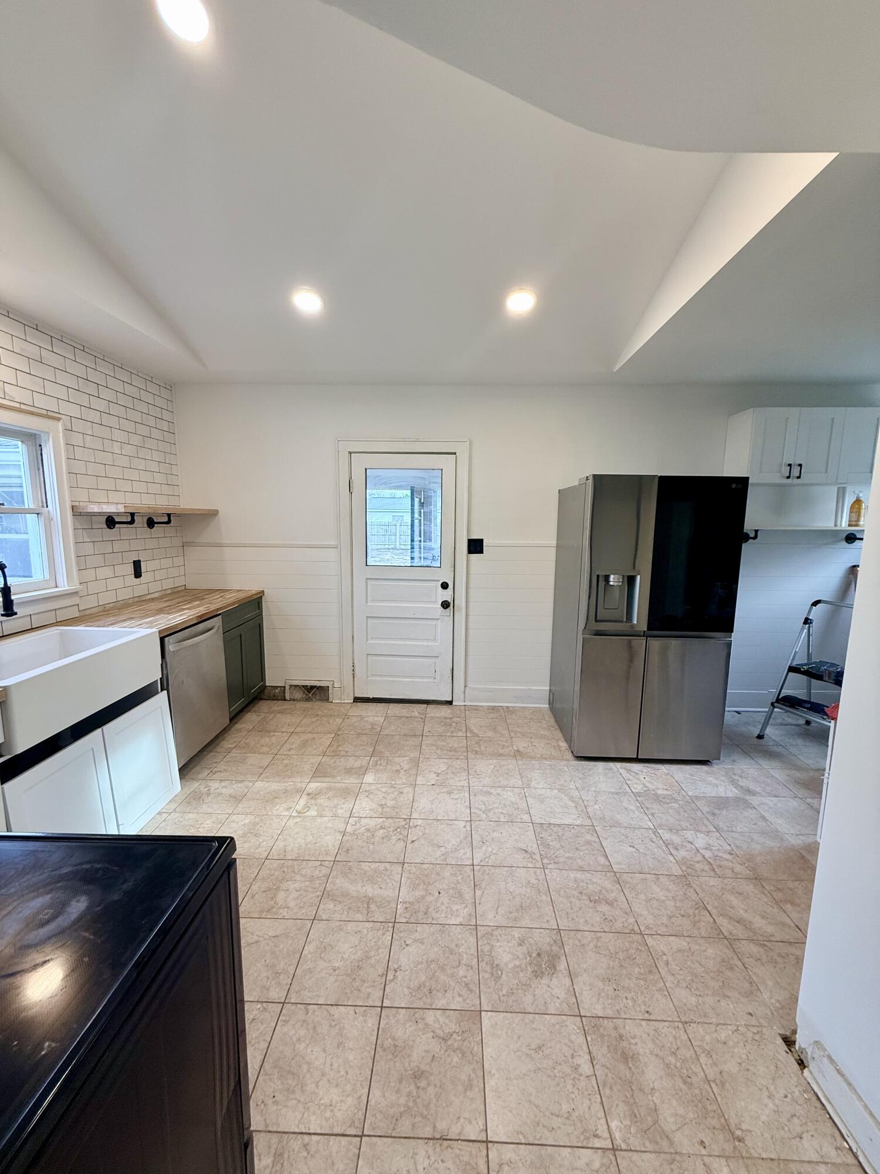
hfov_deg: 85.7
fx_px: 475
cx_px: 440
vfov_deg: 102.1
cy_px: 587
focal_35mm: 14
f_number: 2.2
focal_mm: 2.22
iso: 125
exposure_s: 1/120
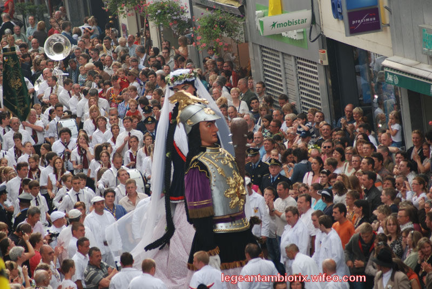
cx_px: 216
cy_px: 144
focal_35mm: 248
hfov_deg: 8.3
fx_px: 2974
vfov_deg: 5.6
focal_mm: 165
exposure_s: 1/160
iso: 100
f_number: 4.8
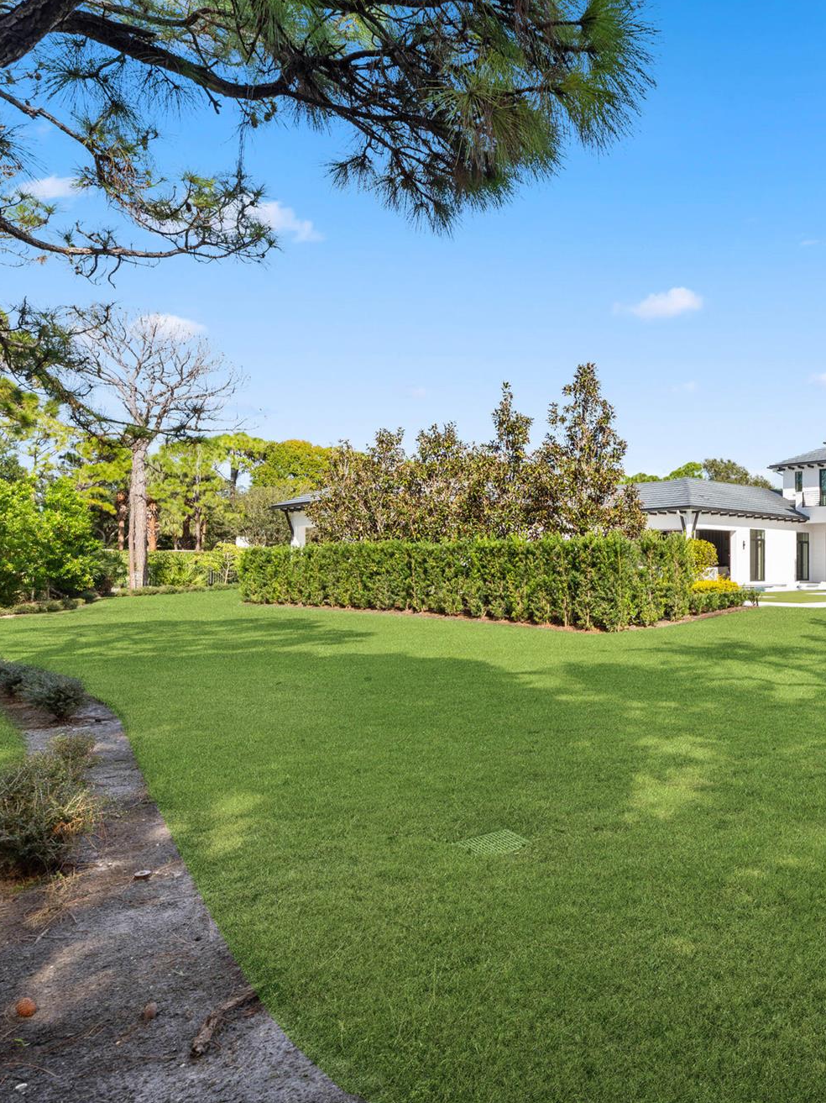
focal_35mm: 24
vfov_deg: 71.6
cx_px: 748
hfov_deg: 50.2
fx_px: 764
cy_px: 549
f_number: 9
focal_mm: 16
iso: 250
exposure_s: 1/40
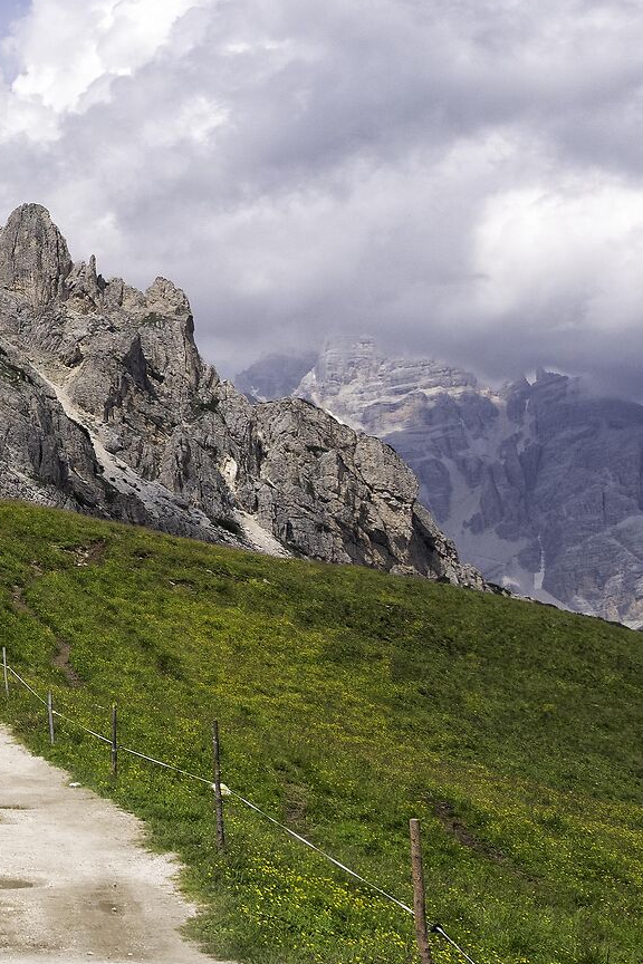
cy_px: 109
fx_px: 2009
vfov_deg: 26.2
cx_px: -605
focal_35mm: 75
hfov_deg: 15.1
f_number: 8
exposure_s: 1/900
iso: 200
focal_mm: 18
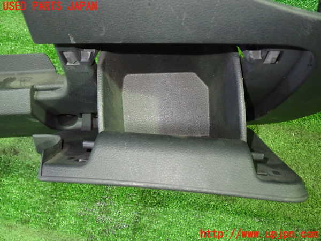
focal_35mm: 30
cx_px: 160
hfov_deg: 60.0
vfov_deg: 46.8
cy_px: 120
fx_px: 278
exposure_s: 1/25
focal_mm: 5.4
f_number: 2.3
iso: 800
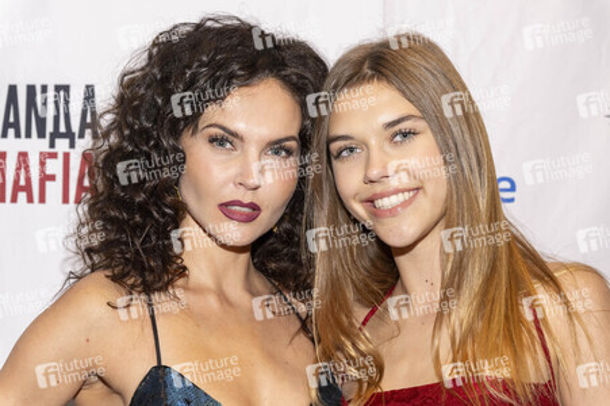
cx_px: 305
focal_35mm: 77
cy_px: 203
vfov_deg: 17.7
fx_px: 1304
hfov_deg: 26.3
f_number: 5.6
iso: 800
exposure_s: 1/200
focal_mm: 77
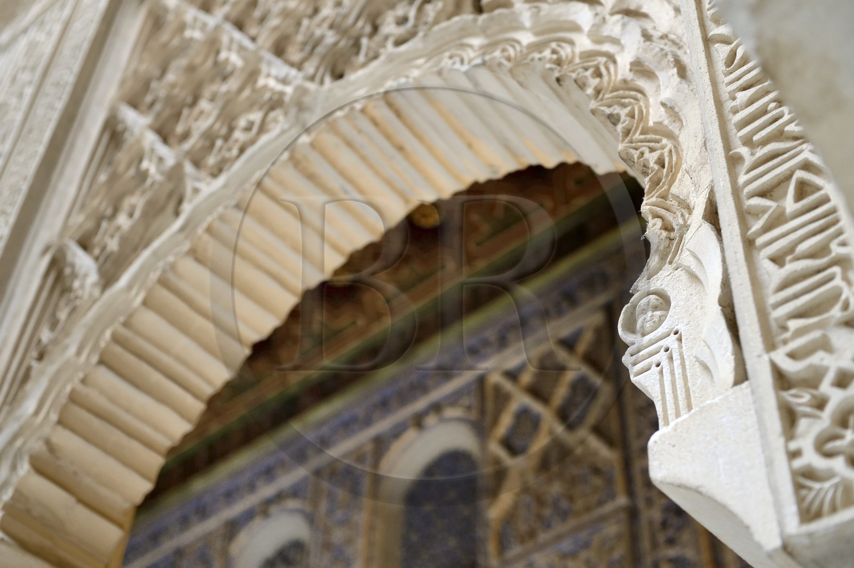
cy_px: 284
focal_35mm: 56
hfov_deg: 35.7
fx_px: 1327
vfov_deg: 24.2
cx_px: 427
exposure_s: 1/30
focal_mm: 56
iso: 1600
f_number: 4
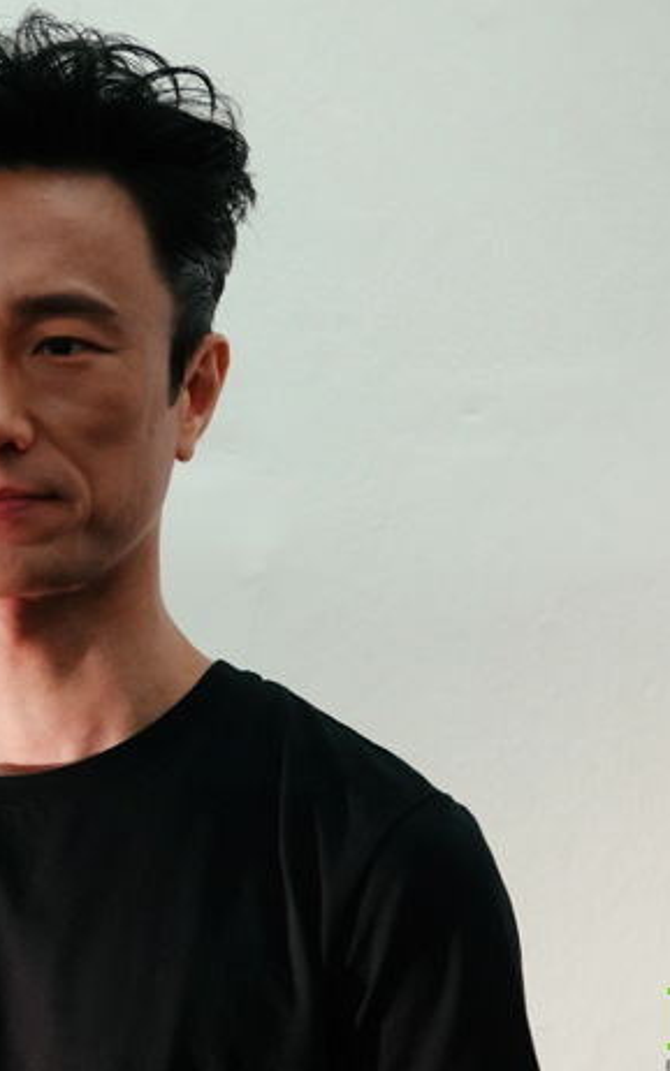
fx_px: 3474
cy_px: 539
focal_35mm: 119
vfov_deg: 17.5
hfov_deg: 10.9
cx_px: 58
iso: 4000
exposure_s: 1/80
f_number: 3.5
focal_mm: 28.07
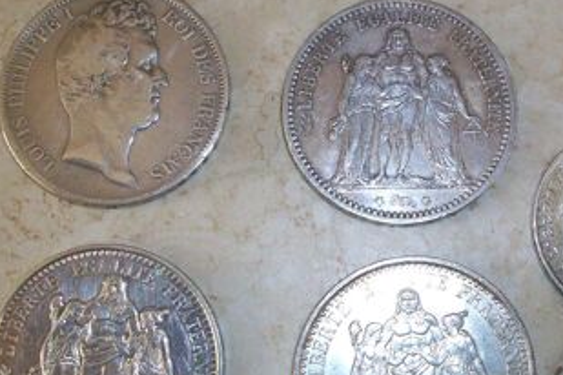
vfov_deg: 24.6
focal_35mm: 55
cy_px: 226
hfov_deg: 36.1
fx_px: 860
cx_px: 335
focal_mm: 5.7
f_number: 2.8
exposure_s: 1/60
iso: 160
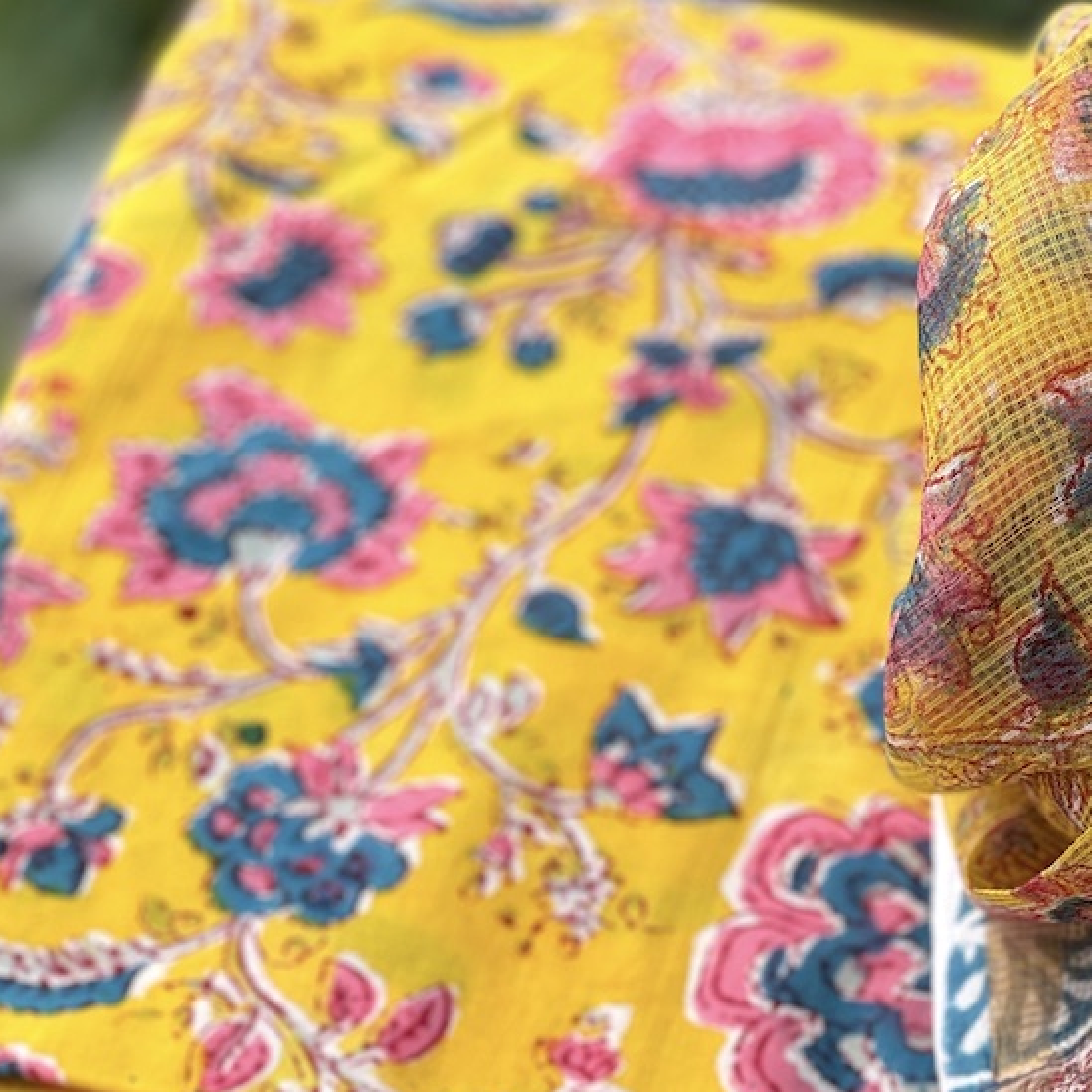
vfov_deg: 12.3
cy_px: 973
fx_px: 5032
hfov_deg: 12.4
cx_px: 761
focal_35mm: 141
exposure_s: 1/99
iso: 32
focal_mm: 9
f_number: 2.8
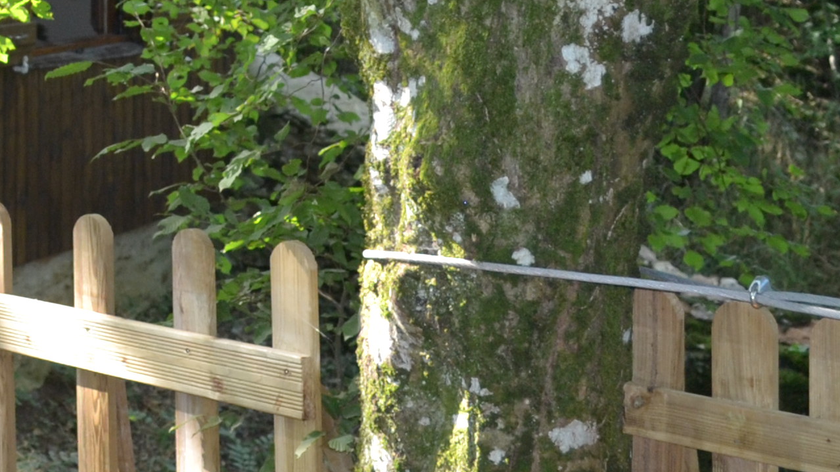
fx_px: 2272
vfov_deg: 11.4
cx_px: -305
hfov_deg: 19.1
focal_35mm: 102
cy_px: -211
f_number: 3.5
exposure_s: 1/125
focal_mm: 18
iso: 360
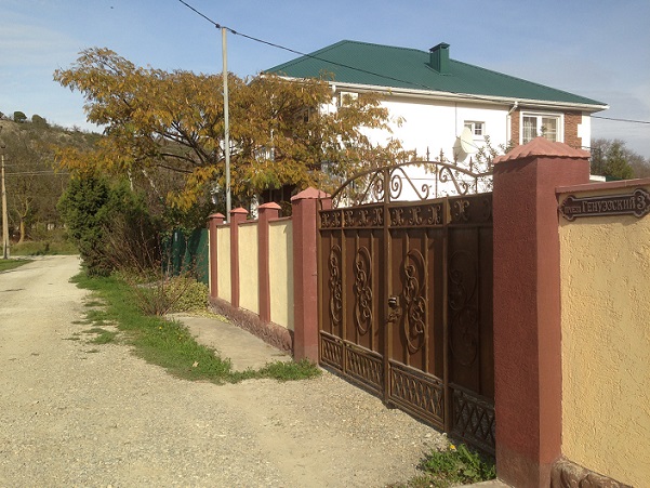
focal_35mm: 33
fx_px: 620
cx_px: 325
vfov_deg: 43.0
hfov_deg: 55.3
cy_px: 244
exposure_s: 1/1506
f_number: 2.4
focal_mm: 4.12
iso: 50
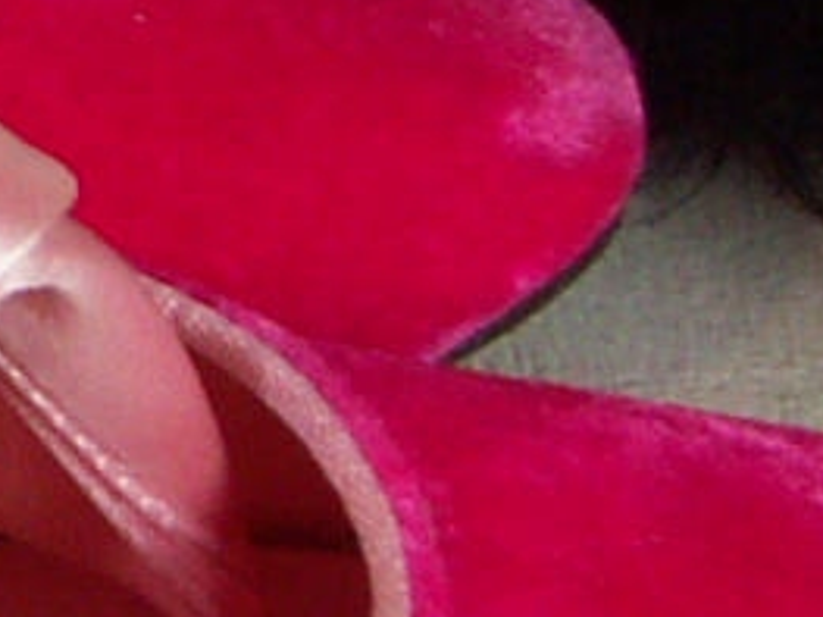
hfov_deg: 6.9
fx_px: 6393
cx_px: -1249
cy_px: 282
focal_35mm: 269
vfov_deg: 5.5
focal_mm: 8.77
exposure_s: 1/13
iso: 100
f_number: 7.1
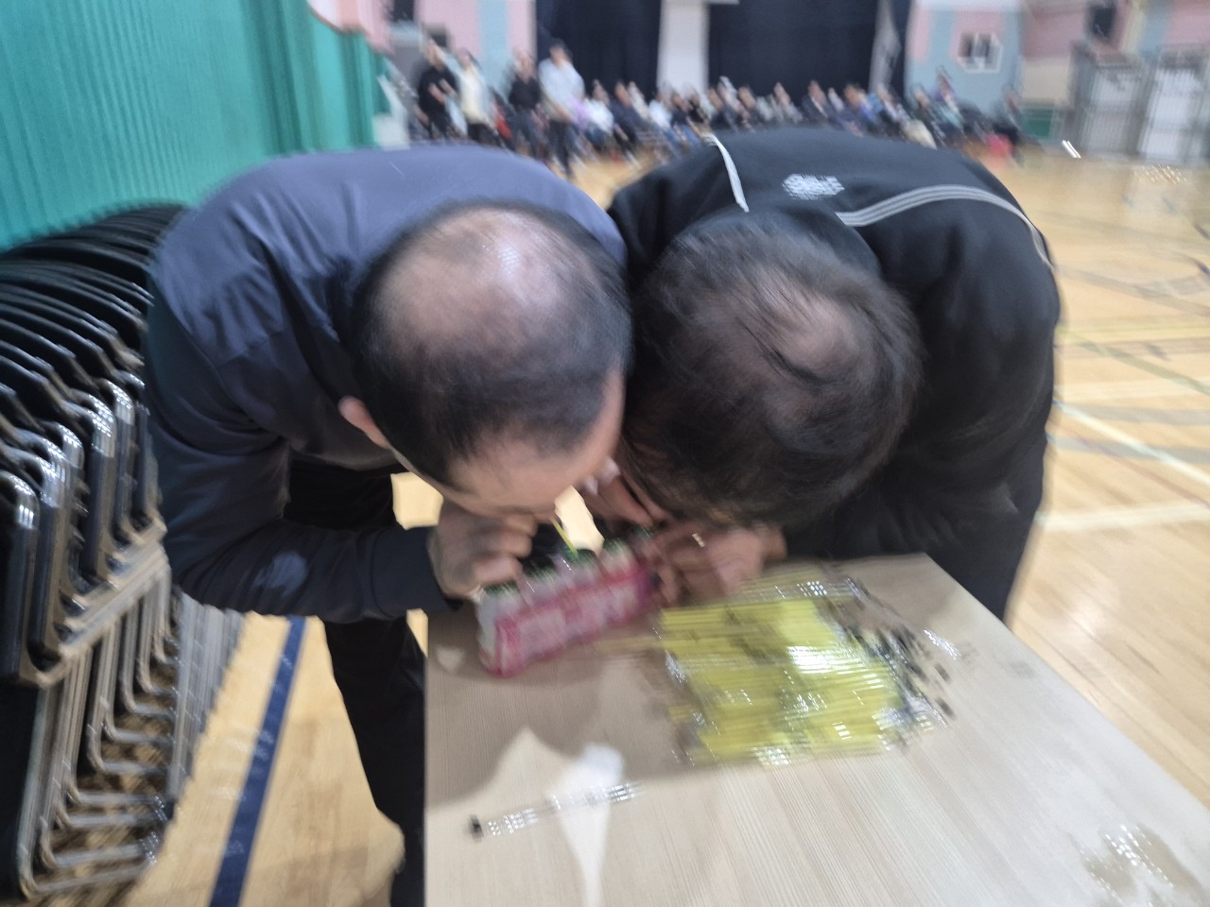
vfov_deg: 58.9
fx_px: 804
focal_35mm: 23
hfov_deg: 73.9
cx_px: 605
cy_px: 454
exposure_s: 1/45
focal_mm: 5.4
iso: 250
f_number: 1.8
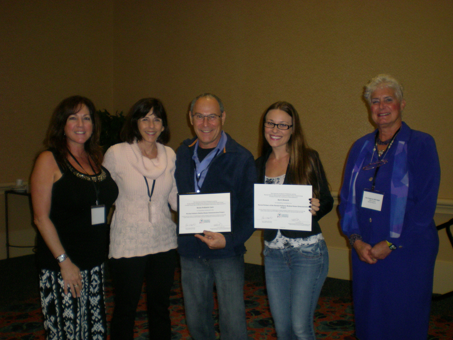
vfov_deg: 36.0
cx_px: 229
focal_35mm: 40
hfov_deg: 46.8
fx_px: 524
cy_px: 177
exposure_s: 1/60
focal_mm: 6.3
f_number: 3.1
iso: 173
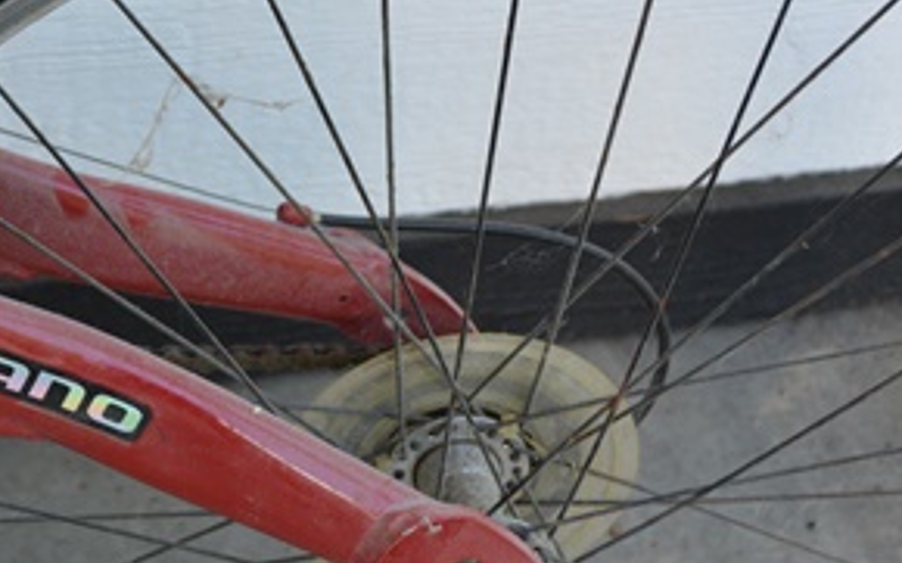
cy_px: 224
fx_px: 2334
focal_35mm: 95
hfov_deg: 21.3
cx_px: 50
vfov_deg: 13.7
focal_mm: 30
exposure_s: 1/125
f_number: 5.6
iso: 360
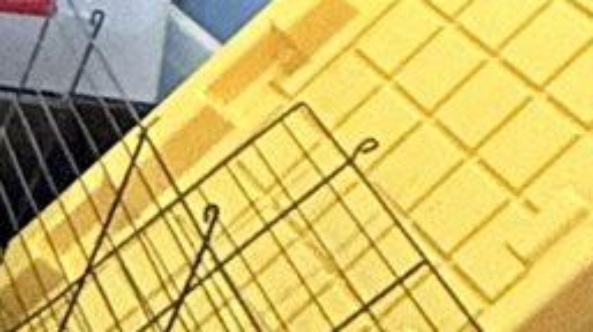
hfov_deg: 10.7
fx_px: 2152
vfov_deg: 7.3
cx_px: -1181
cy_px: -830
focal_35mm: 137
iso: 400
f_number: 2.2
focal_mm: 2.22
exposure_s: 1/60
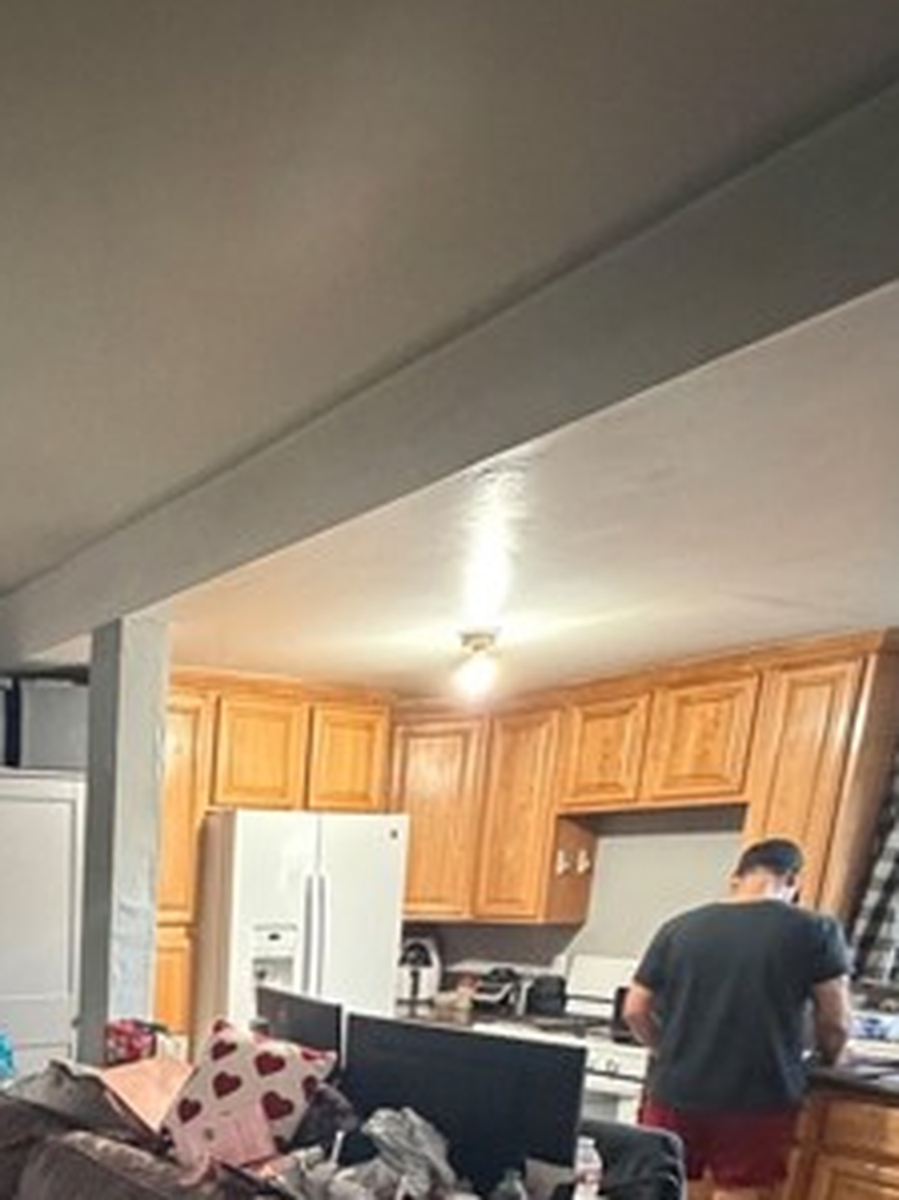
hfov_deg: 40.4
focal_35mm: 30
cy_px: 1140
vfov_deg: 50.9
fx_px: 1040
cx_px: -20
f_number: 2.2
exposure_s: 1/40
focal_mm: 2.22
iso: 1000
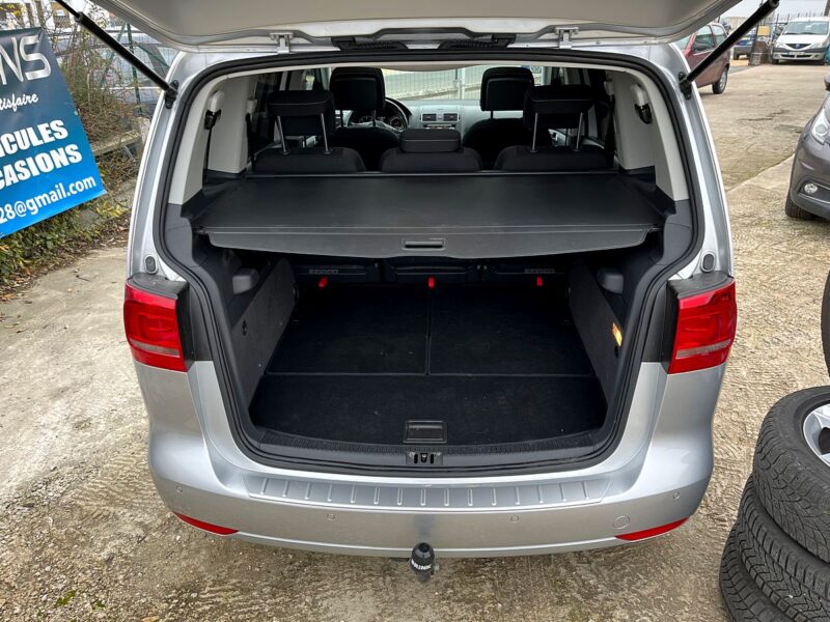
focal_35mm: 26
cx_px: 415
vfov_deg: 53.1
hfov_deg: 67.3
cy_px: 311
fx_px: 623
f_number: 1.6
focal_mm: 5.1
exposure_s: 1/122
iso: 40
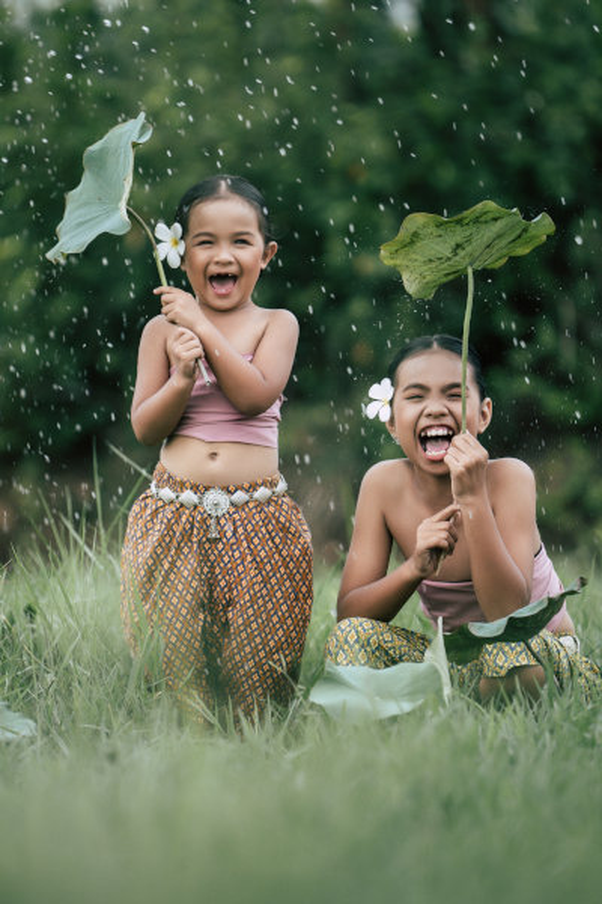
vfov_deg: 10.3
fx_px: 5016
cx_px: 301
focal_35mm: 200
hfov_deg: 6.9
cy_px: 452
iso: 800
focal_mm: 200
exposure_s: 1/500
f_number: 2.8
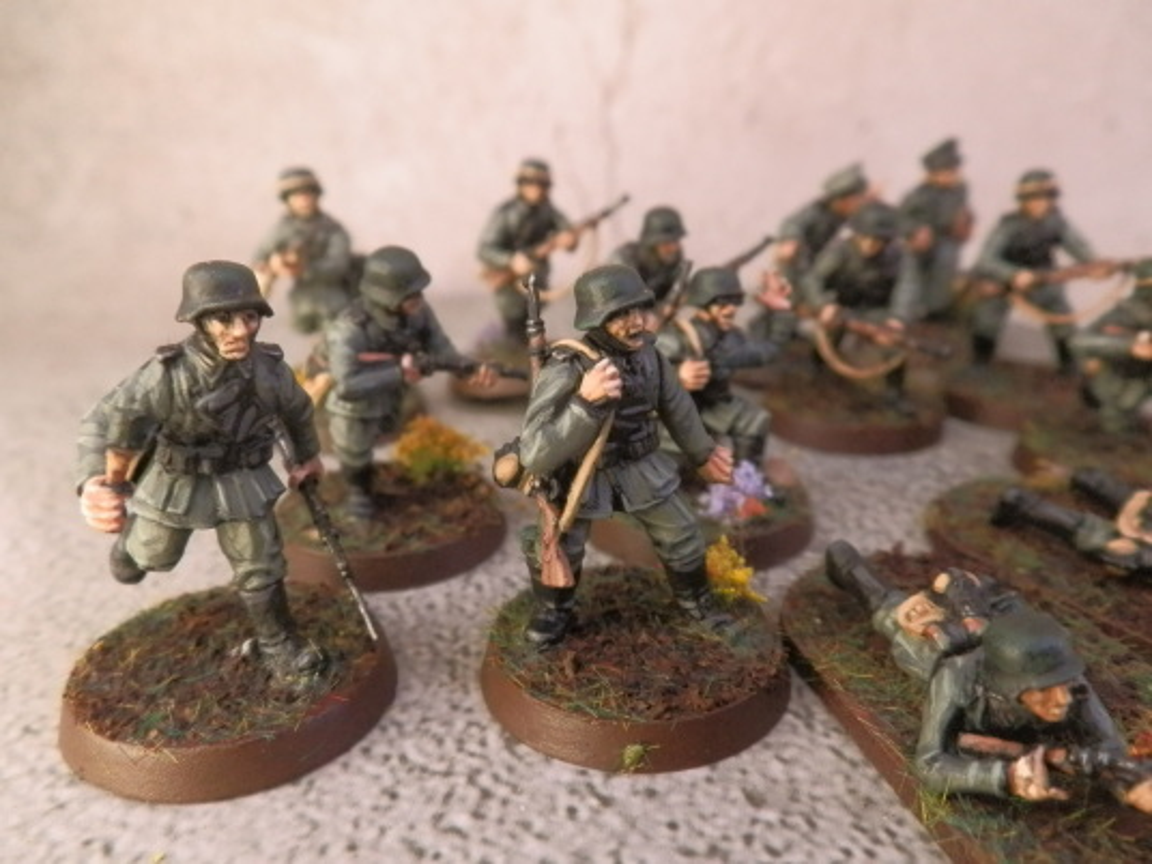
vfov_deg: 49.7
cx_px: 576
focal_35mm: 28
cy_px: 432
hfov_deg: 63.4
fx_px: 932
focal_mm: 5
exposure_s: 1/80
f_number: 3.1
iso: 400
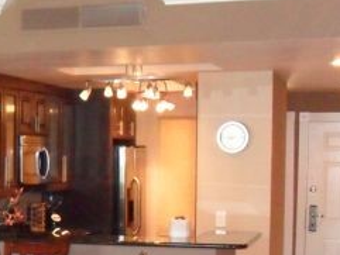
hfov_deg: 20.1
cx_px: -38
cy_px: 270
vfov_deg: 15.5
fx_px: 914
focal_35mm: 93
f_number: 3
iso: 640
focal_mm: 6.3
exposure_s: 1/45
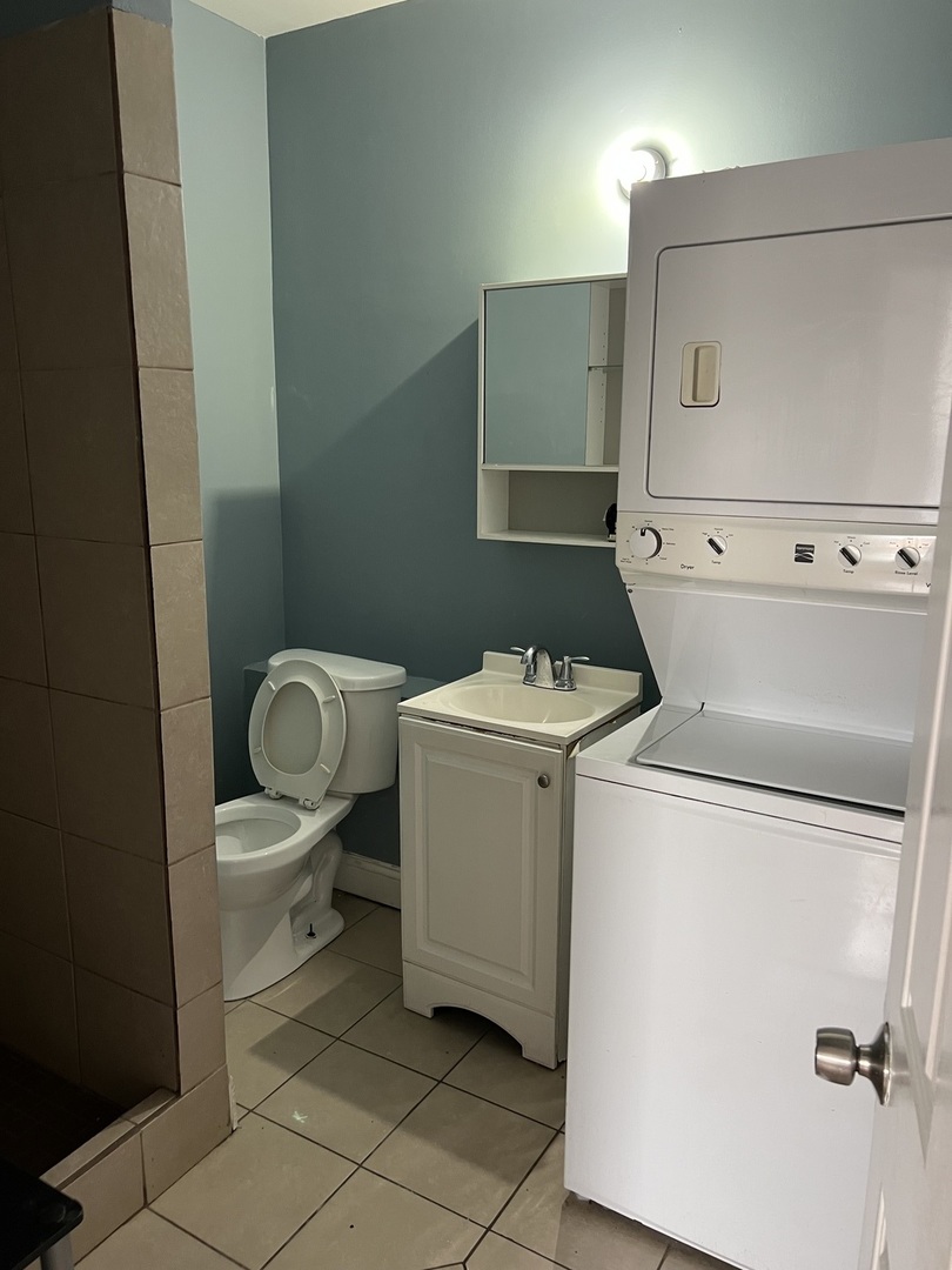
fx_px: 953
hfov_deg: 53.1
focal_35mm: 26
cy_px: 635
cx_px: 476
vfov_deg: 67.3
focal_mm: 5.7
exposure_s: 1/60
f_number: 1.5
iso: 200
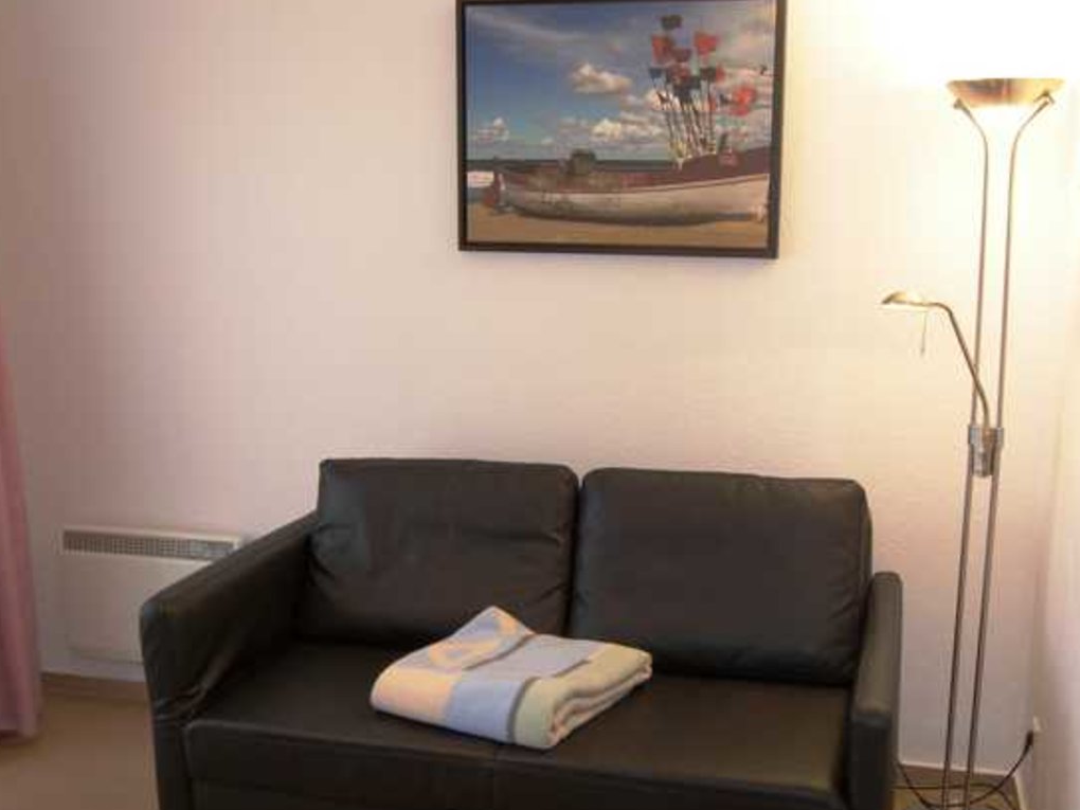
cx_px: 589
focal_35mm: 40
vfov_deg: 35.9
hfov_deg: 46.7
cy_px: 460
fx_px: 1248
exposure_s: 1/30
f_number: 3.2
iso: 80
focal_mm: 7.1
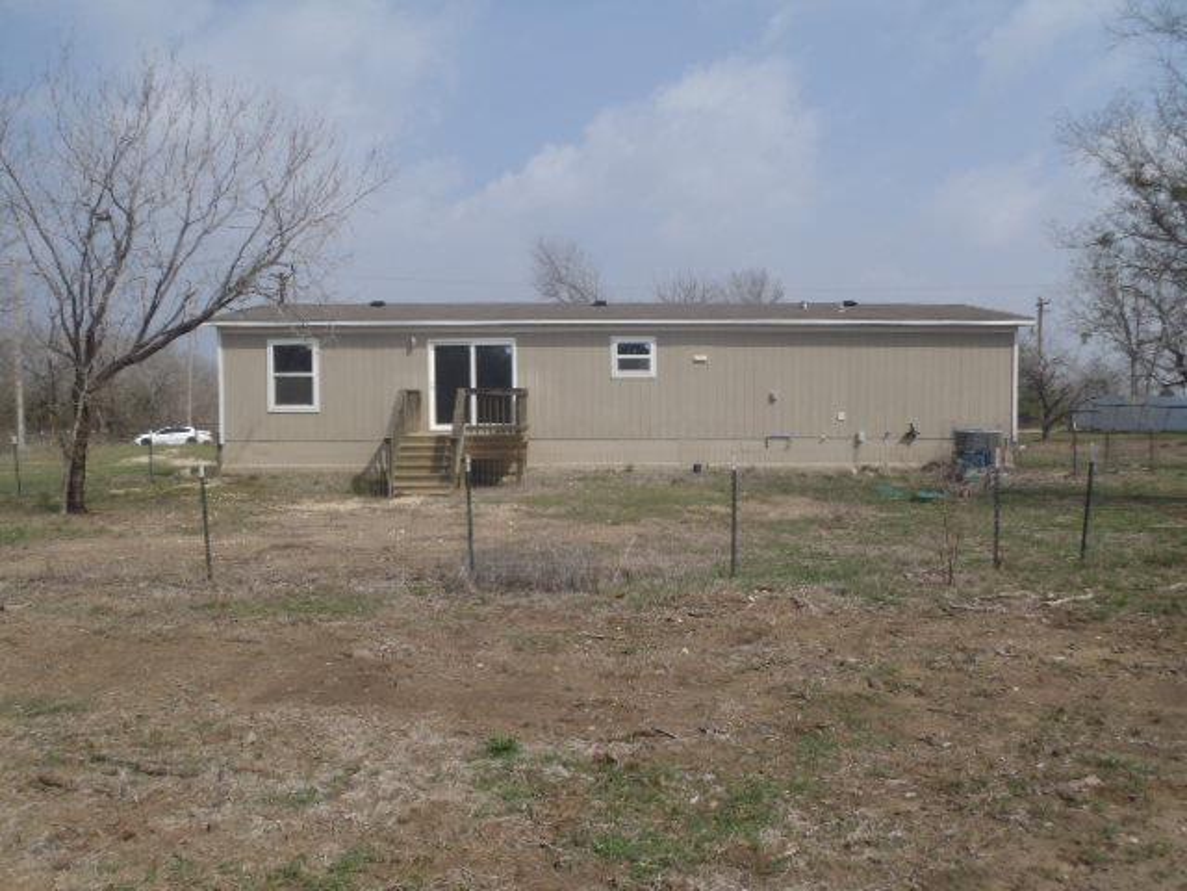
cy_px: 446
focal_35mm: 28
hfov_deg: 63.4
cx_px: 594
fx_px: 960
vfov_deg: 49.7
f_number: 3.9
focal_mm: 5
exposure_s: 1/1000
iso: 80
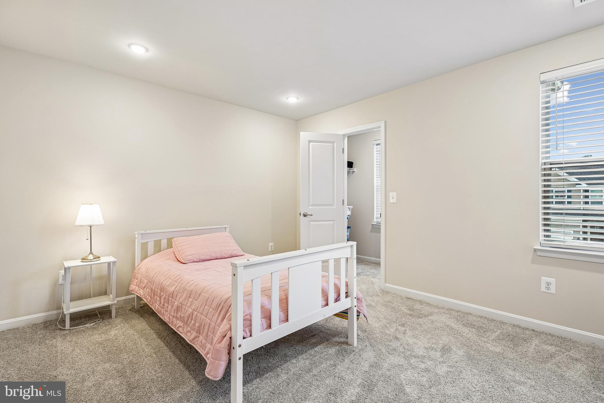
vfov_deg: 73.7
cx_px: 302
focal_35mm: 16
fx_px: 268
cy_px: 202
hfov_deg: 96.7
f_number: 8
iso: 100
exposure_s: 1/2.5
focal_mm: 16
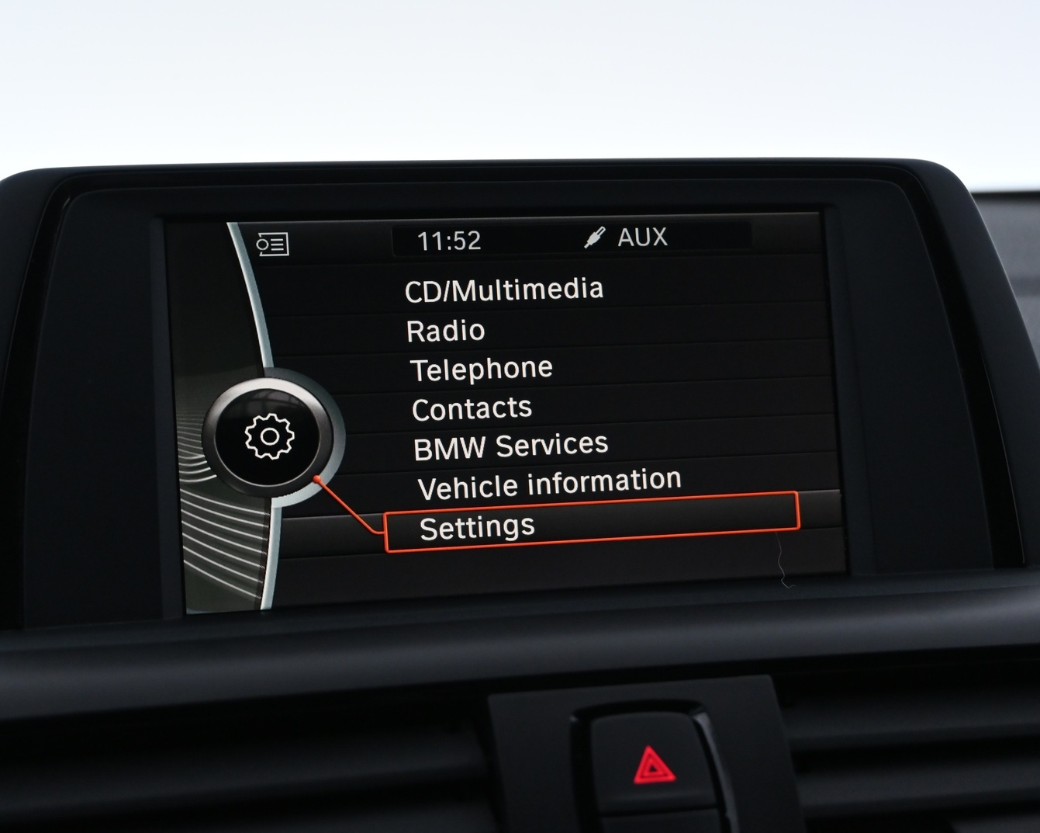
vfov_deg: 22.5
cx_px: 491
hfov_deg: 27.9
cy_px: 418
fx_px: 2093
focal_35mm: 68
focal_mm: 40
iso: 1100
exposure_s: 1/30
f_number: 5.6
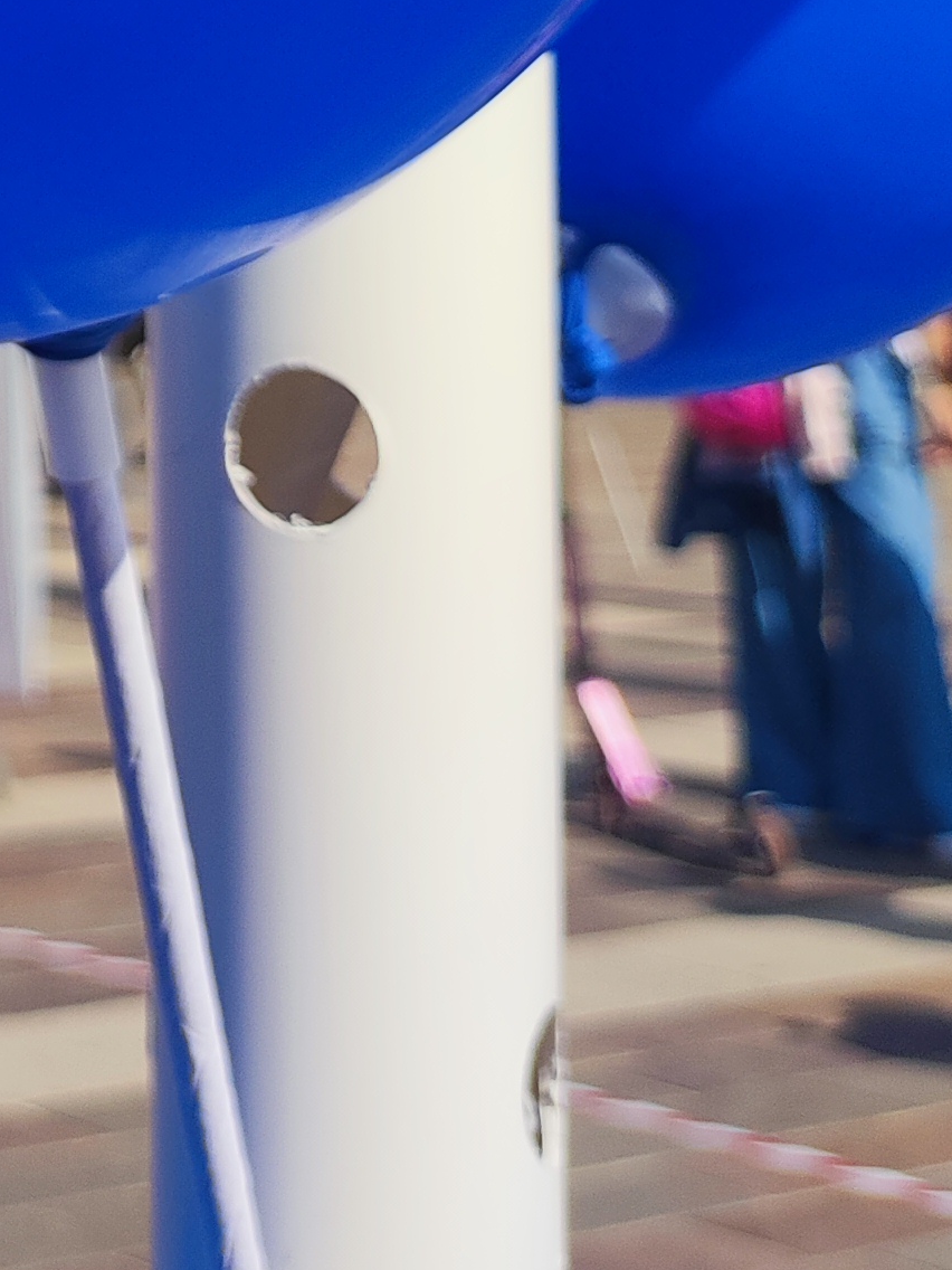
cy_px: -281
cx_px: -800
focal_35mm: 102
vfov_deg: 18.2
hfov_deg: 13.0
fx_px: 3740
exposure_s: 1/1226
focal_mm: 4.7
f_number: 1.79
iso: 50
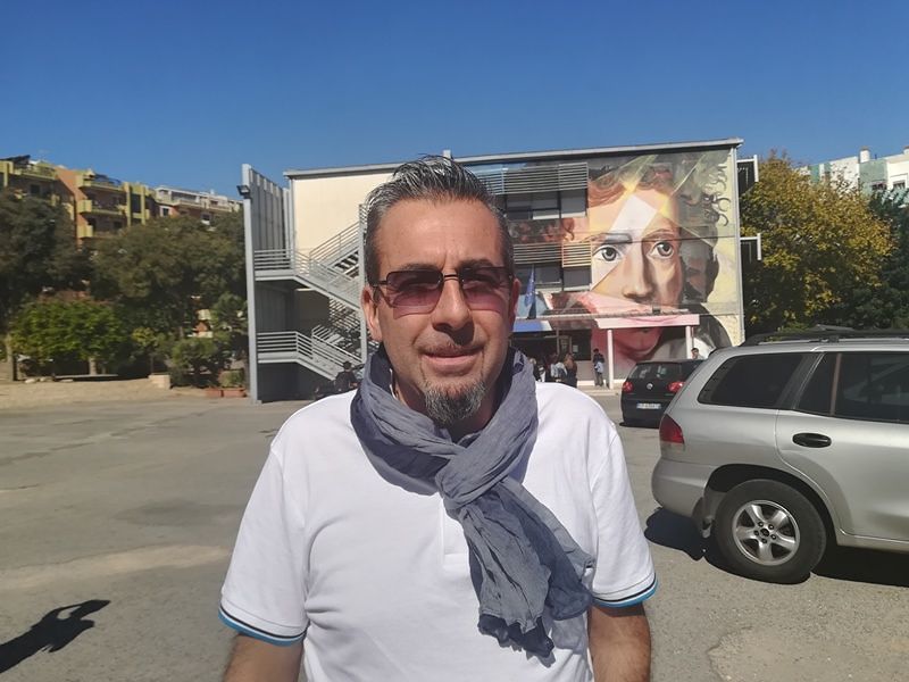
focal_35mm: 26
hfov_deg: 67.3
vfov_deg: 53.1
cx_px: 454
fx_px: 683
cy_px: 341
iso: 50
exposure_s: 1/1272
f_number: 2.2
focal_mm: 3.83
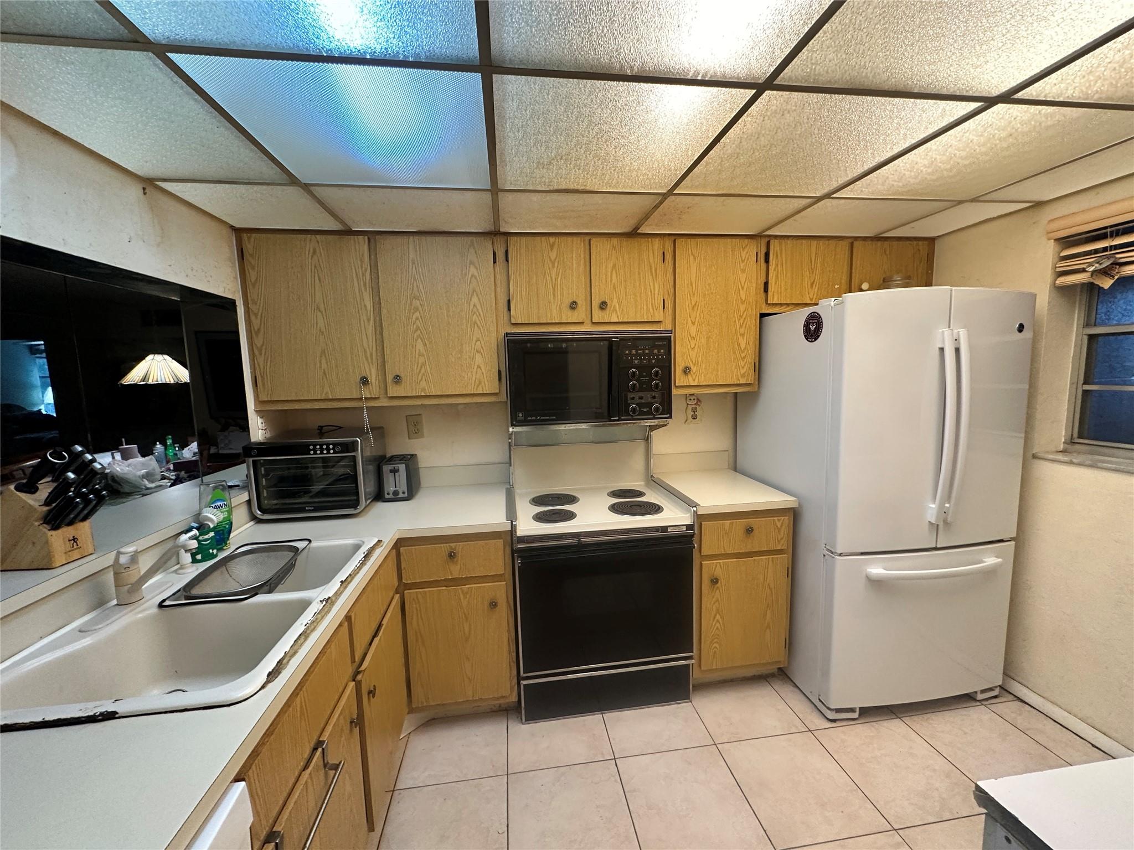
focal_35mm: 14
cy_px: 425
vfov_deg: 85.7
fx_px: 459
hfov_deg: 102.1
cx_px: 567
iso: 250
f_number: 2.2
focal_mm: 2.22
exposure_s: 1/60
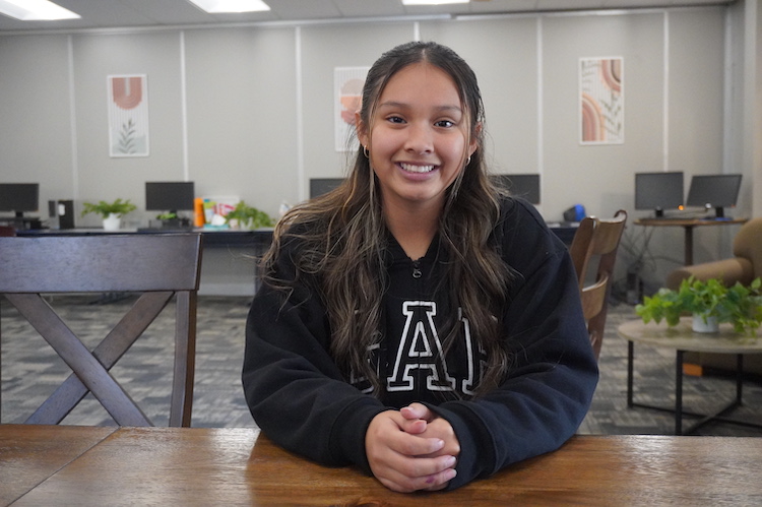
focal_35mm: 38
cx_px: 381
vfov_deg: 35.4
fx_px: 793
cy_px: 254
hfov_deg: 51.3
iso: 6400
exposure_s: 1/80
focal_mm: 25
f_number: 4.5
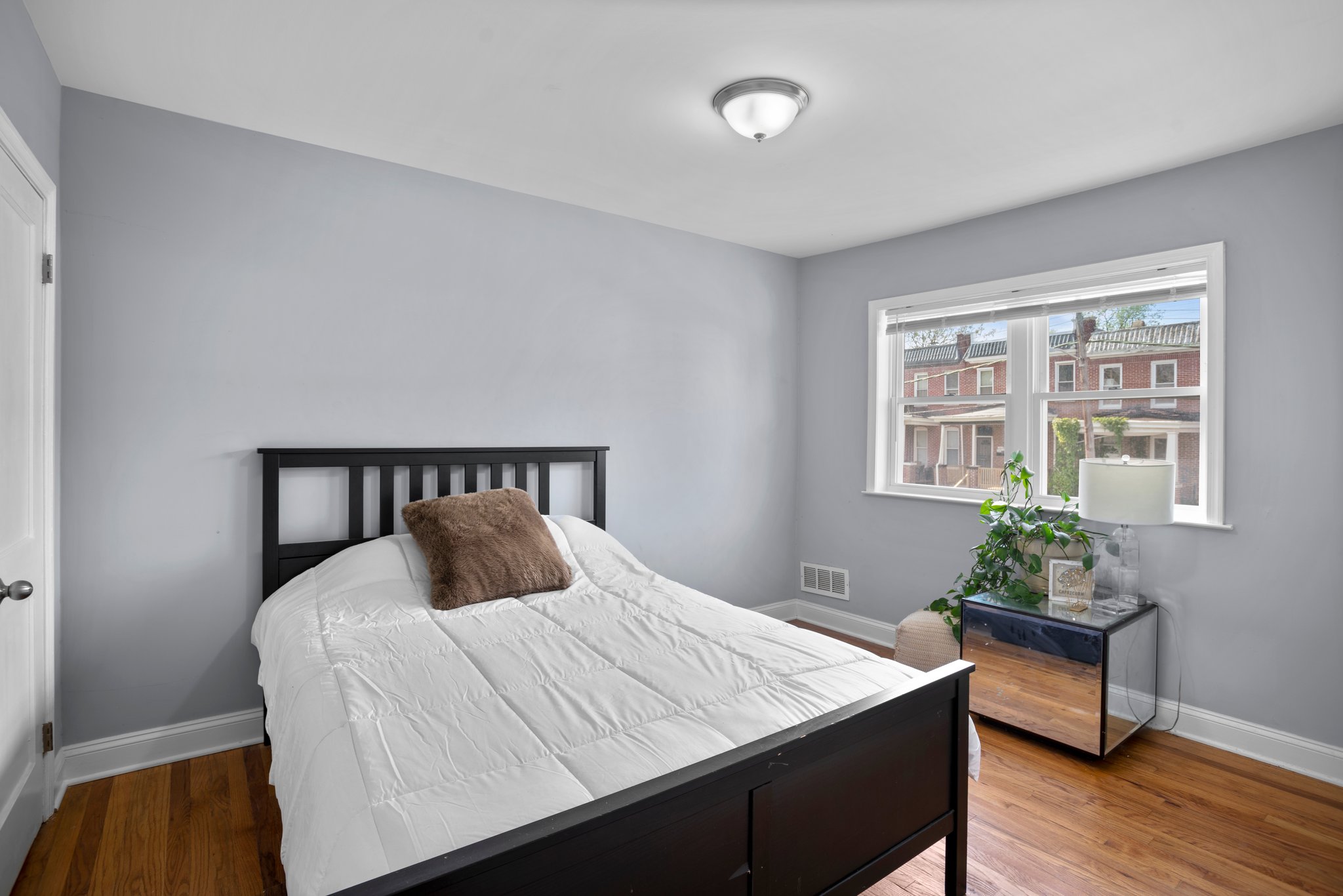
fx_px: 634
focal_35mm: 17
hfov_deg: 93.3
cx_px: 672
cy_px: 448
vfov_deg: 70.5
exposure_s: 1/3
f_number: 8
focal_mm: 17
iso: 80
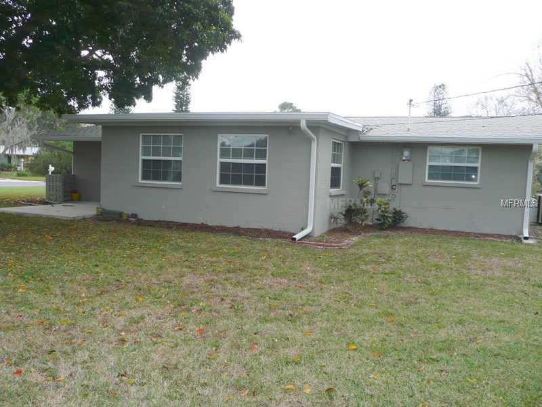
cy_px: 204
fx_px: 485
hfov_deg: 58.4
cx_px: 271
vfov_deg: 45.4
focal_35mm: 31
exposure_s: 1/160
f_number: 3.3
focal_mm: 4.6
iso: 100
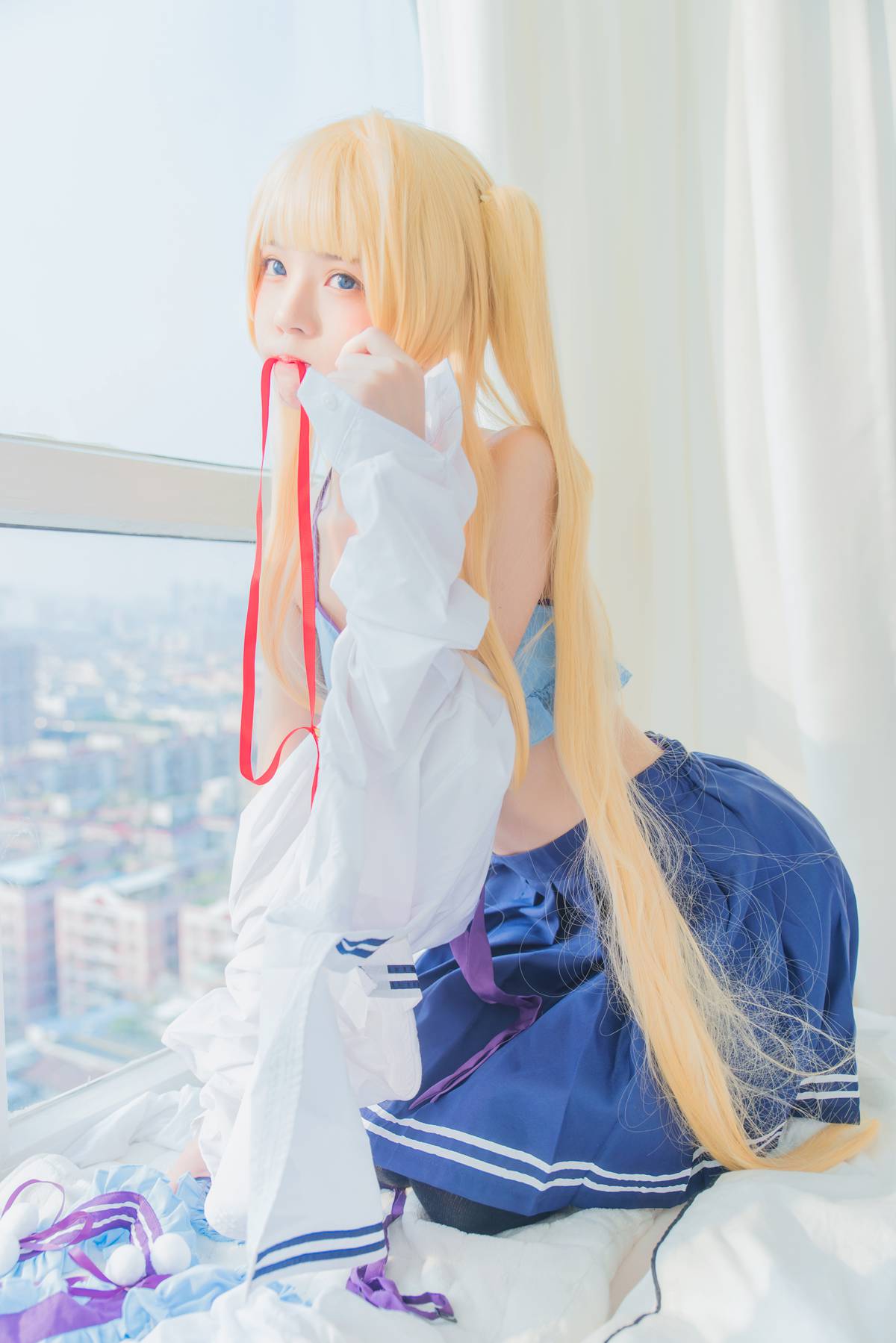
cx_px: 448
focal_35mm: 31
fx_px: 1157
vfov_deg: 60.3
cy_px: 672
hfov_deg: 42.3
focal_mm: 31
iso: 160
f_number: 3.2
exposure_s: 1/160
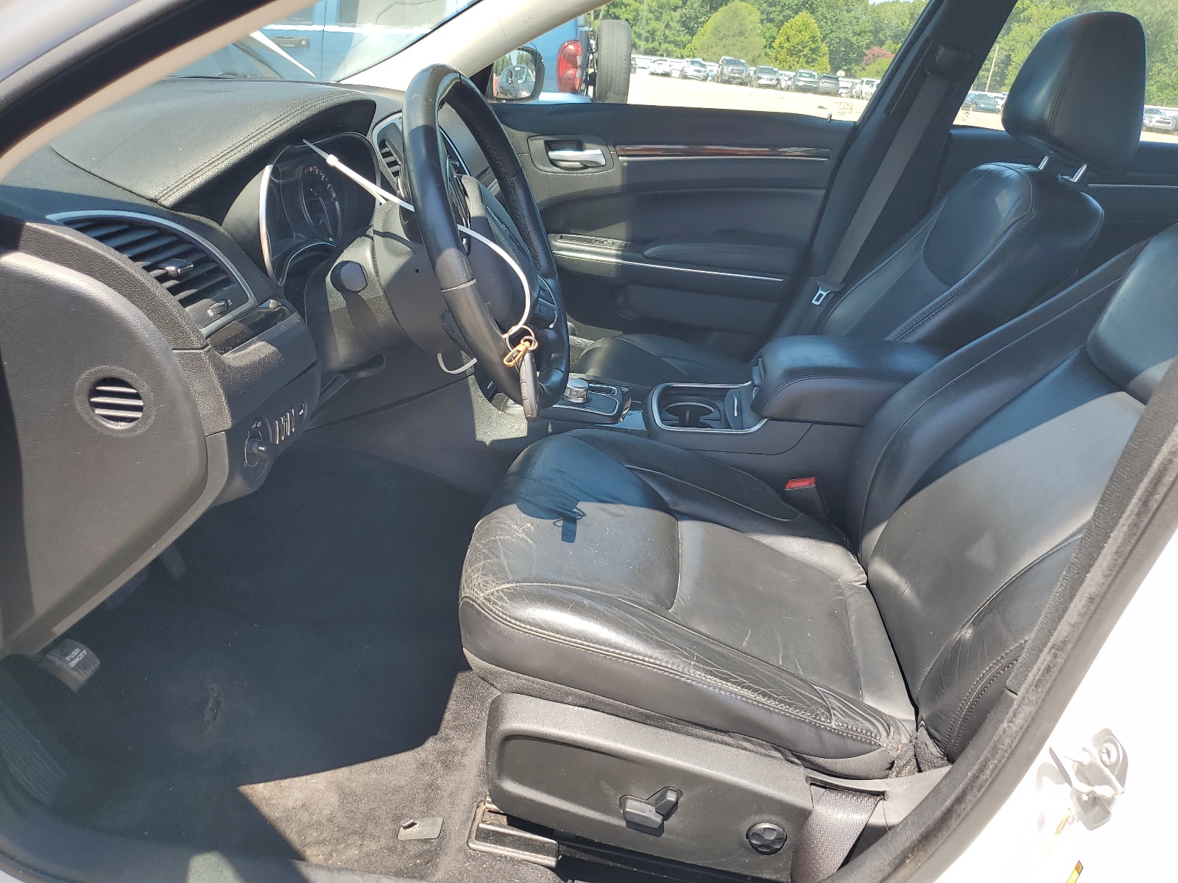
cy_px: 442
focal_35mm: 26
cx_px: 589
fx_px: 885
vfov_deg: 53.1
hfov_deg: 67.3
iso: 50
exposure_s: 1/714
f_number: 1.5
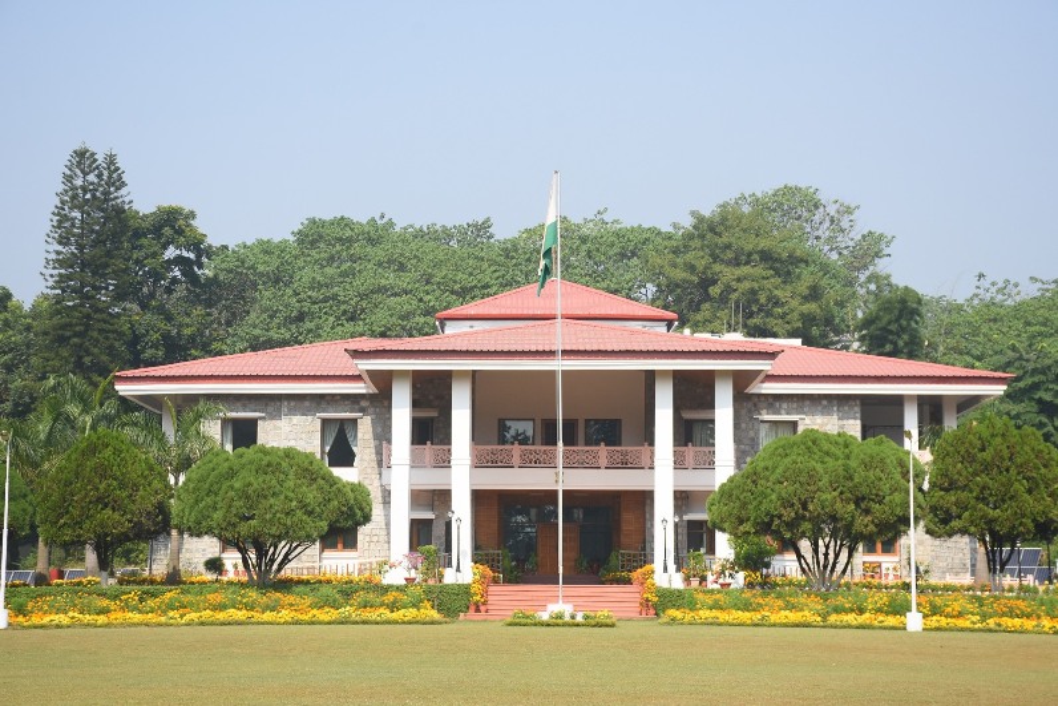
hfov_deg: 24.2
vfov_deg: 16.3
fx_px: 2469
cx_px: 529
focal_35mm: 84
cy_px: 353
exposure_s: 1/800
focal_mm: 56
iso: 250
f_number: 7.1
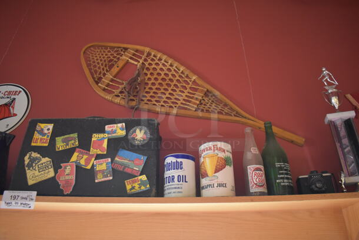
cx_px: 180
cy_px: 120
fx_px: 270
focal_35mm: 27
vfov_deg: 48.0
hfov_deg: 67.3
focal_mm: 18
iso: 2500
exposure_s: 1/30
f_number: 3.5
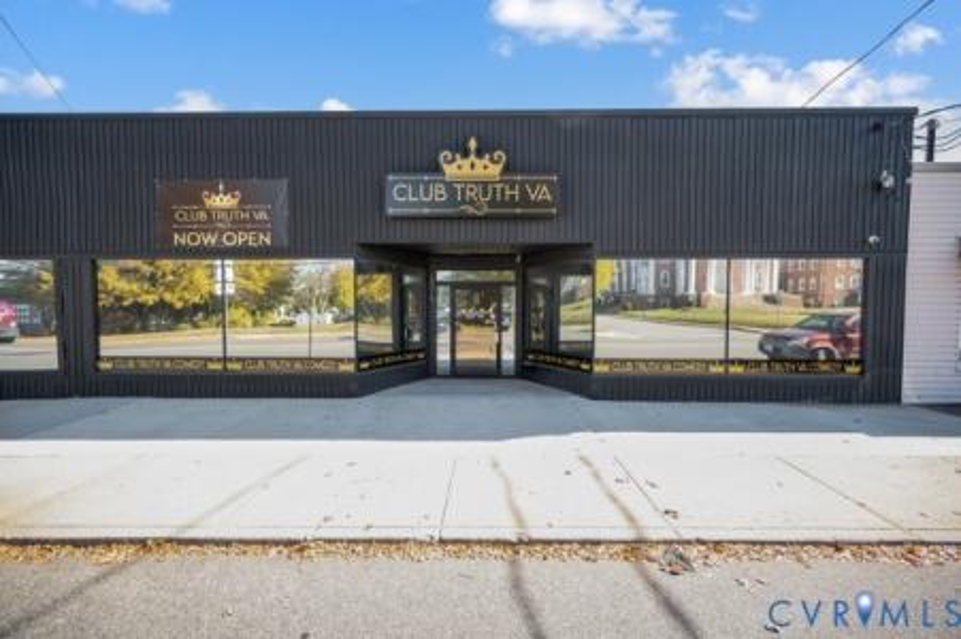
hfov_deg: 104.3
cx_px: 480
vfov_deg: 81.1
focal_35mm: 14
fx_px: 373
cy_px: 320
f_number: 4
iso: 100
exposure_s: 1/100
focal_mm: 14
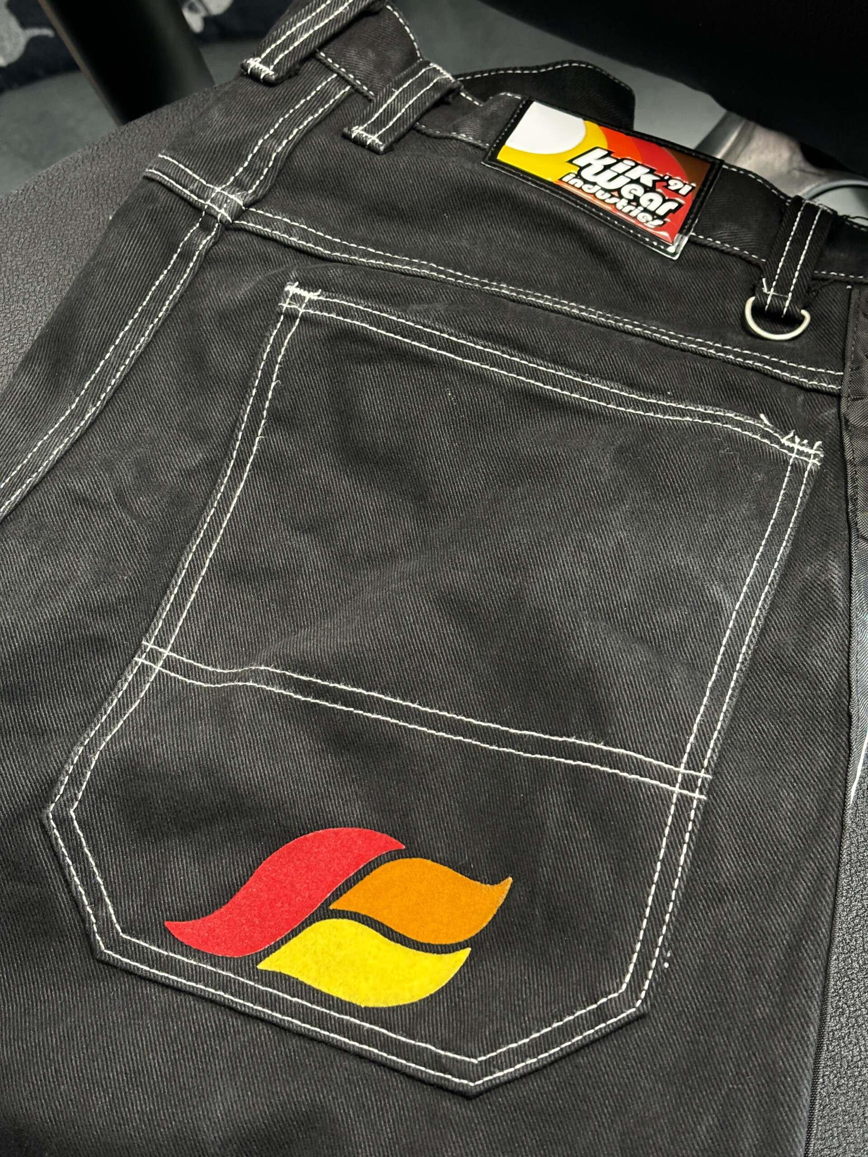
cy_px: 578
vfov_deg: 36.8
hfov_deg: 28.0
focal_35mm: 52
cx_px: 434
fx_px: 1739
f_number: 1.6
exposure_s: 1/33
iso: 320
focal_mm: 5.96
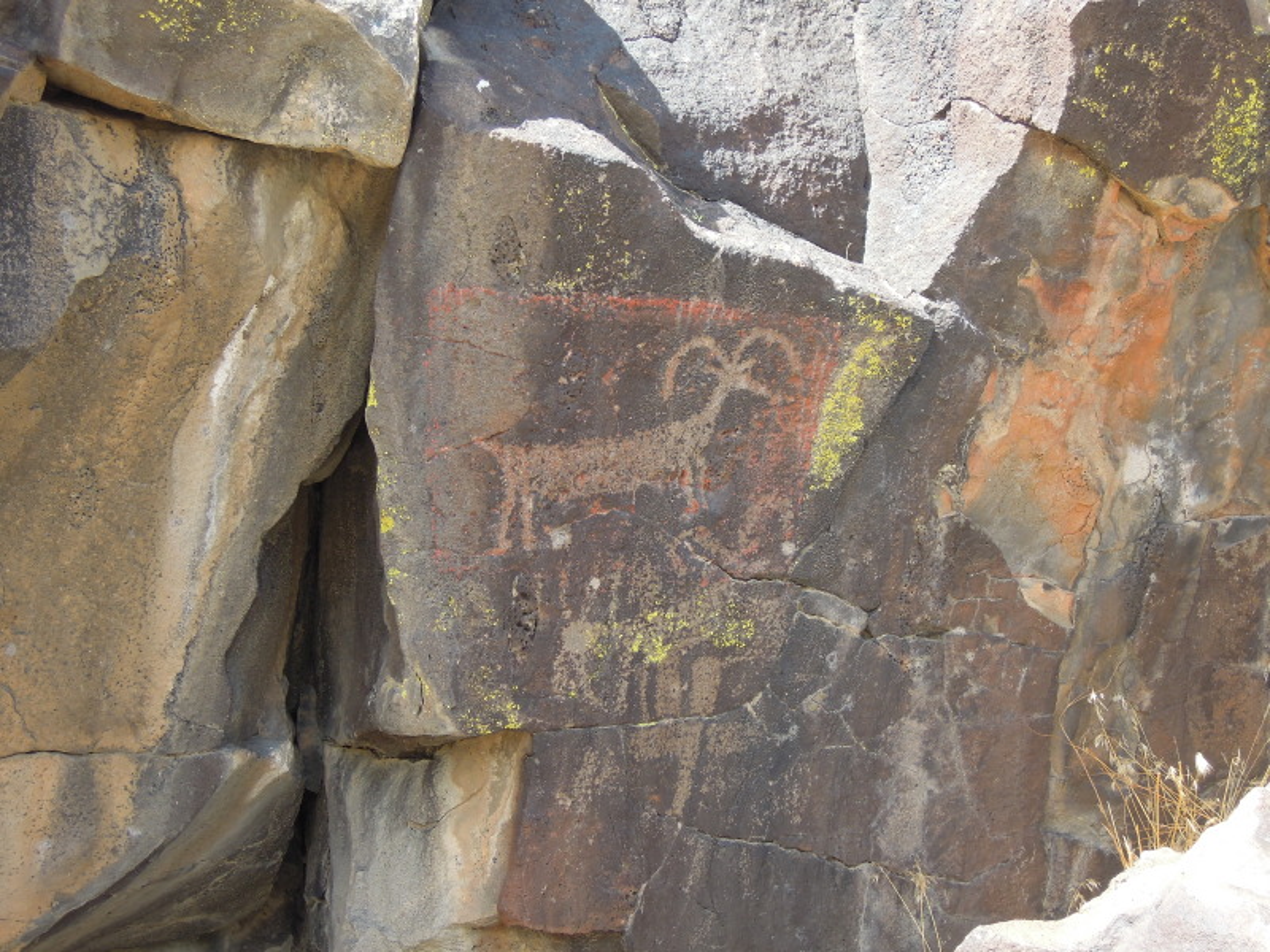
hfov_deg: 31.2
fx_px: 2275
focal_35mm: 62
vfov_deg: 23.7
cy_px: 476
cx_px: 635
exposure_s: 1/250
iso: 160
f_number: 4.2
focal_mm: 11.1
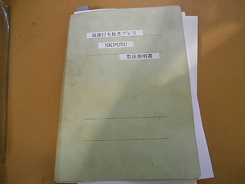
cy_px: 92
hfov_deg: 67.3
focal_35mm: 26
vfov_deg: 53.1
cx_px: 122
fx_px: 184
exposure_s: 1/125
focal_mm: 4.7
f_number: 3.4
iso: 800
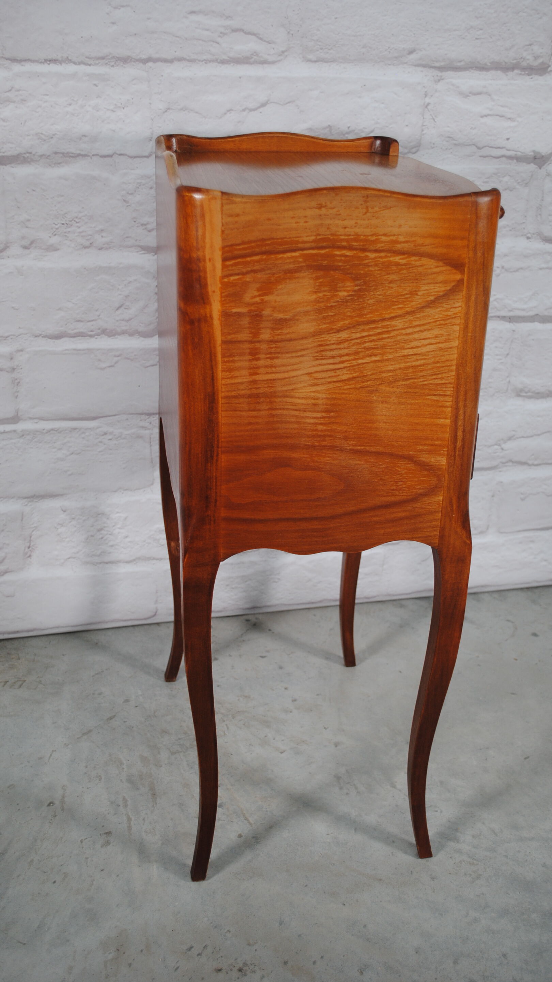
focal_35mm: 38
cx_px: 298
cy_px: 493
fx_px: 989
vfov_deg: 52.8
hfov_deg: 31.2
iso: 200
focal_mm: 24
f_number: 4.5
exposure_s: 1/80
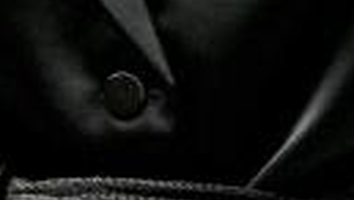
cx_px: 104
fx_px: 15746
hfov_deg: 1.3
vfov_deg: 0.7
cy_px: -710
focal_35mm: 1675
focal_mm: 135
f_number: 2.8
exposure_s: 1/200
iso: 250
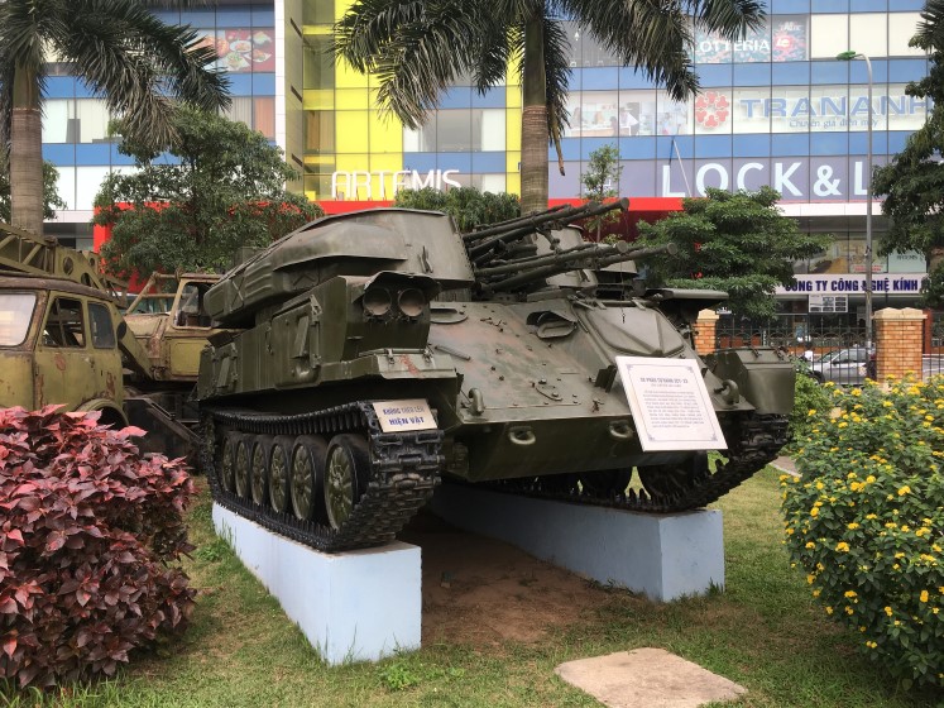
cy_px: 354
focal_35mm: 29
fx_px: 791
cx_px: 472
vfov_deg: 48.2
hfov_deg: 61.7
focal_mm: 4.15
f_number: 2.2
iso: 25
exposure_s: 1/610
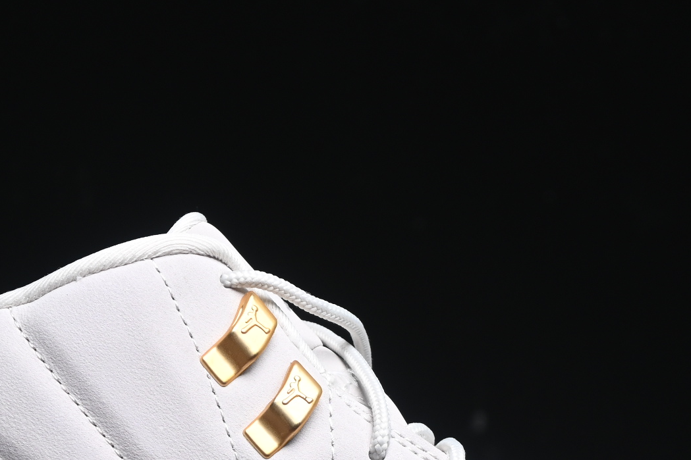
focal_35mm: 199
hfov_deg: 10.3
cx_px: 398
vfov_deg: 6.9
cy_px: 520
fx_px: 3819
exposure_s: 1/60
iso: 160
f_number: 6.3
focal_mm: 50
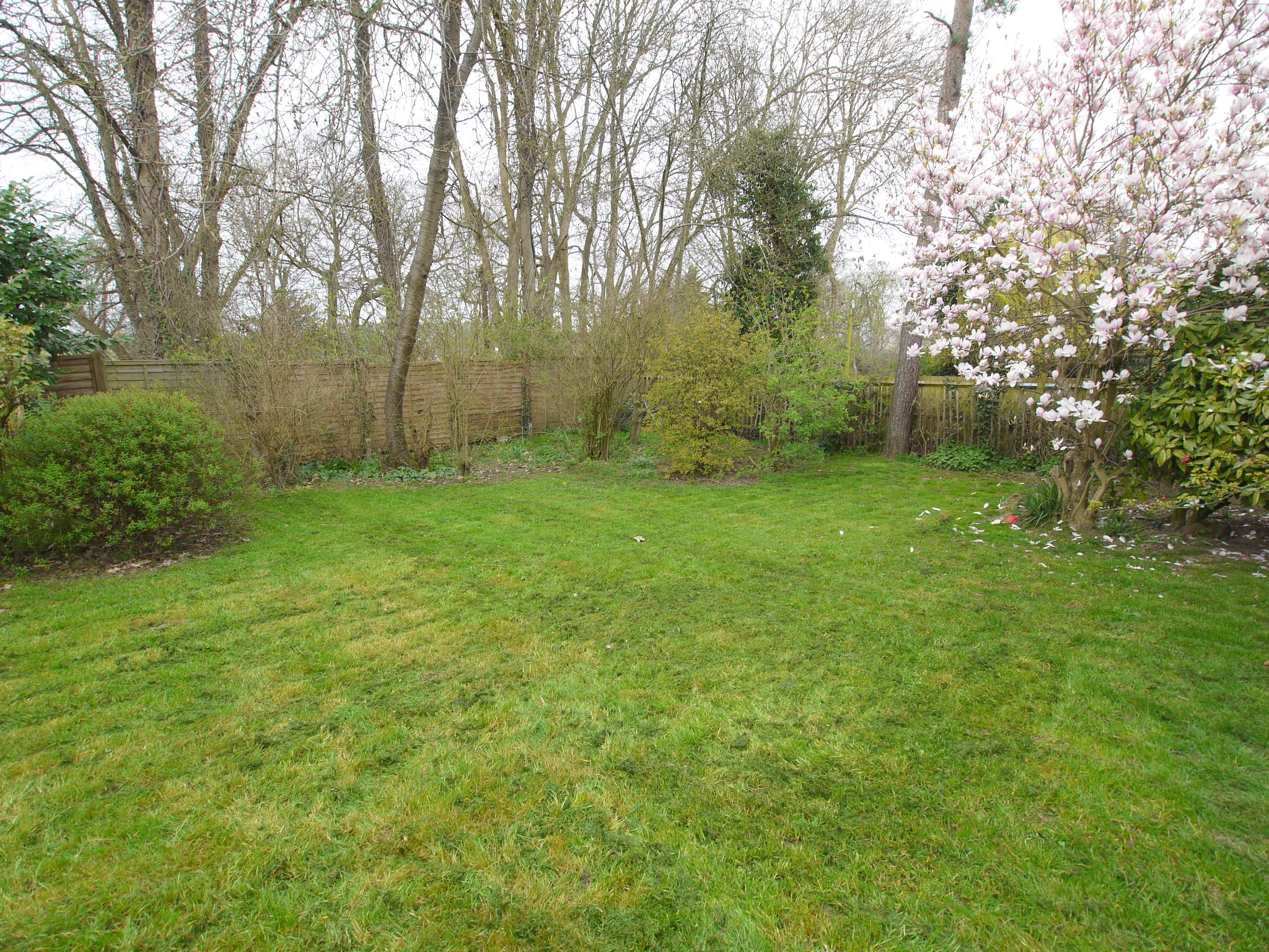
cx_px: 634
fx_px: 660
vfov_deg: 71.6
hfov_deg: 87.8
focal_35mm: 18
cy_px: 476
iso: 100
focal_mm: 9
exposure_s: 1/160
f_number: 5
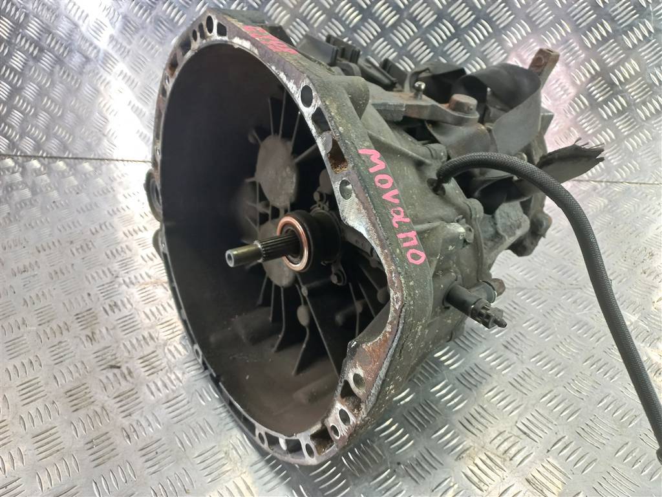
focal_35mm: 25
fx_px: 478
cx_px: 331
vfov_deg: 54.9
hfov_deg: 69.4
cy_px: 248
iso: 160
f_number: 1.8
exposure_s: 1/33
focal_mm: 4.6
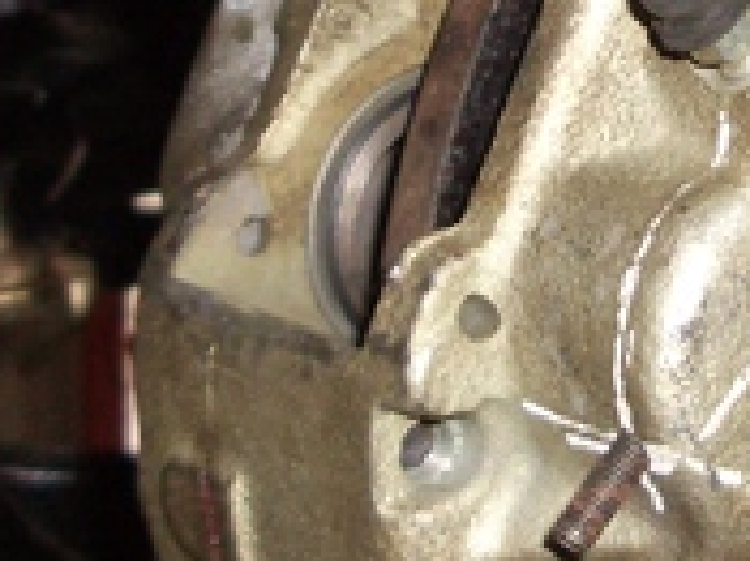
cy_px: 69
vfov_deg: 11.5
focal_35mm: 128
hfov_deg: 15.3
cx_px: 570
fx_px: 2771
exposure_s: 1/60
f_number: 2.6
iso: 200
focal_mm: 5.8
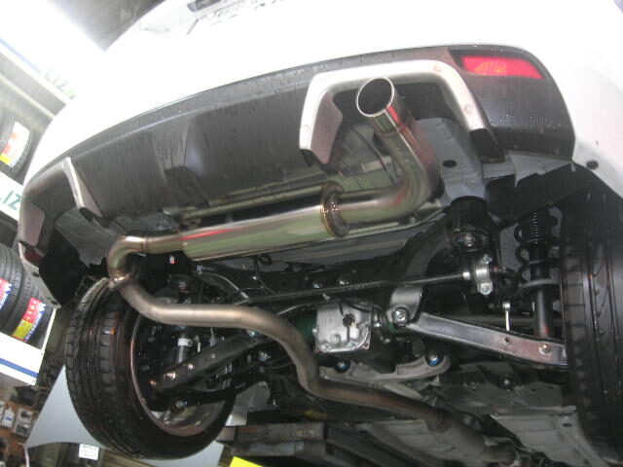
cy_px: 234
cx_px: 312
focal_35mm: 38
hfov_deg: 49.0
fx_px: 684
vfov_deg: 37.7
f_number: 2.8
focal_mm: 7.8
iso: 64
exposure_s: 1/3.8
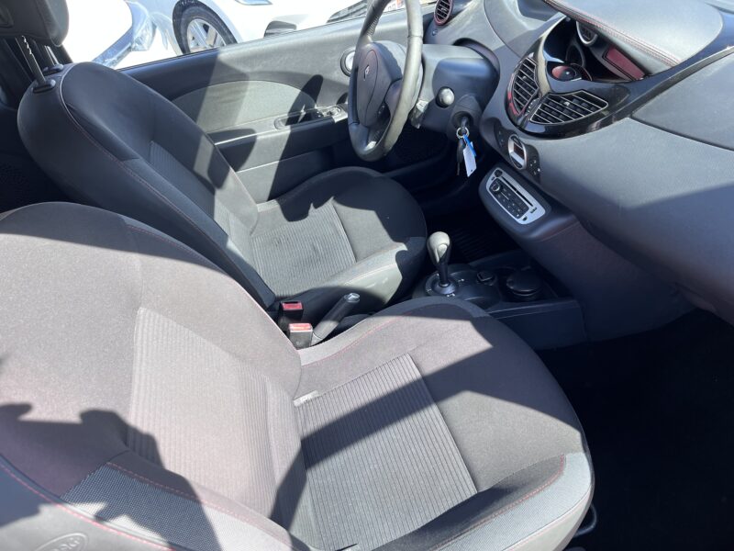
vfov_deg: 53.1
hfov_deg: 67.3
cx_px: 367
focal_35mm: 26
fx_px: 551
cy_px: 276
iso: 50
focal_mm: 5.1
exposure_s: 1/295
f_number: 1.6
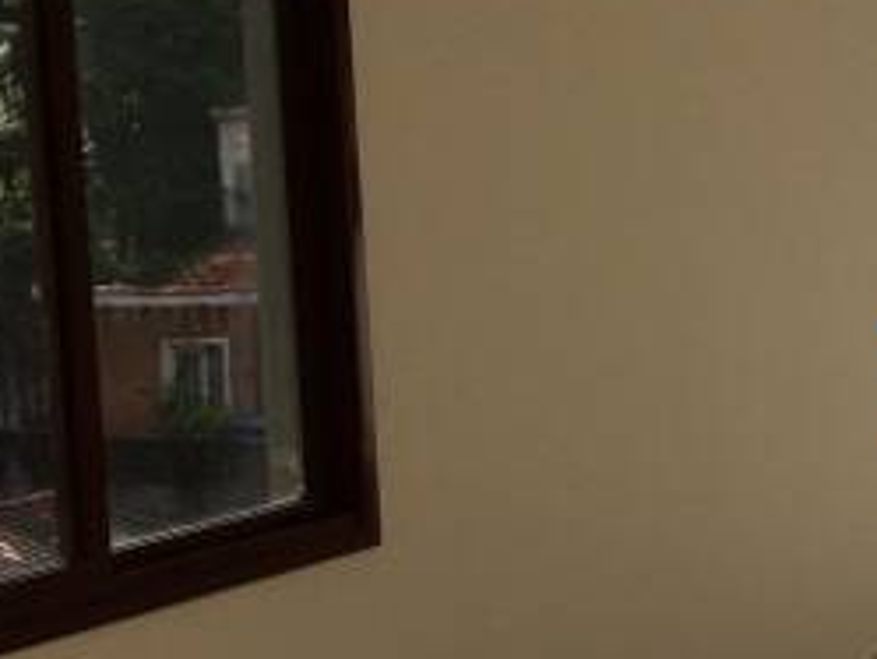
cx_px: 1215
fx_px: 2357
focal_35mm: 93
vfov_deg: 15.9
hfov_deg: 19.1
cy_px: 335
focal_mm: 4.15
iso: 32
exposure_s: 1/2160
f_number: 2.2
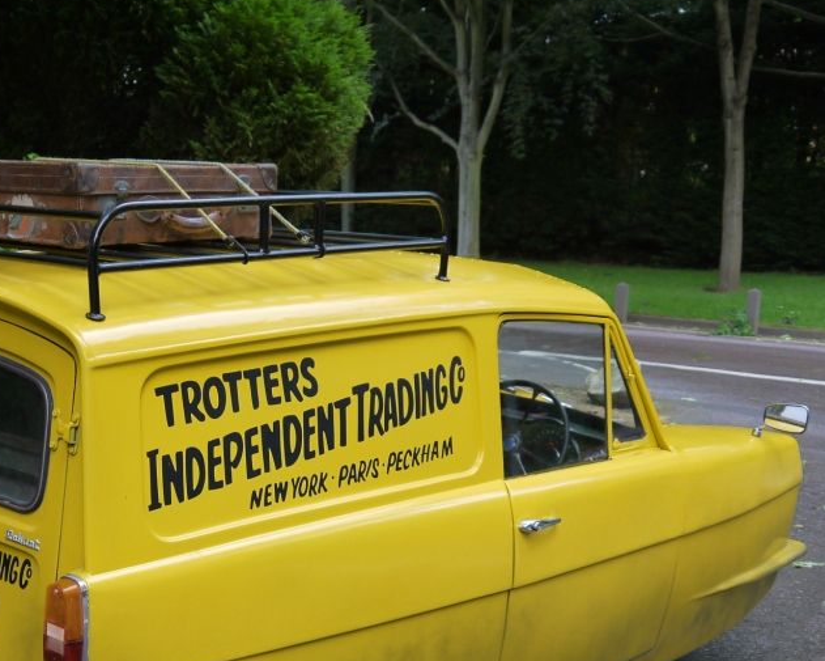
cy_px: 483
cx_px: 190
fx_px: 1392
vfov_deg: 26.4
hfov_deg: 32.3
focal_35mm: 57
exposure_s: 1/60
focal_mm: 18
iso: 320
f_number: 4
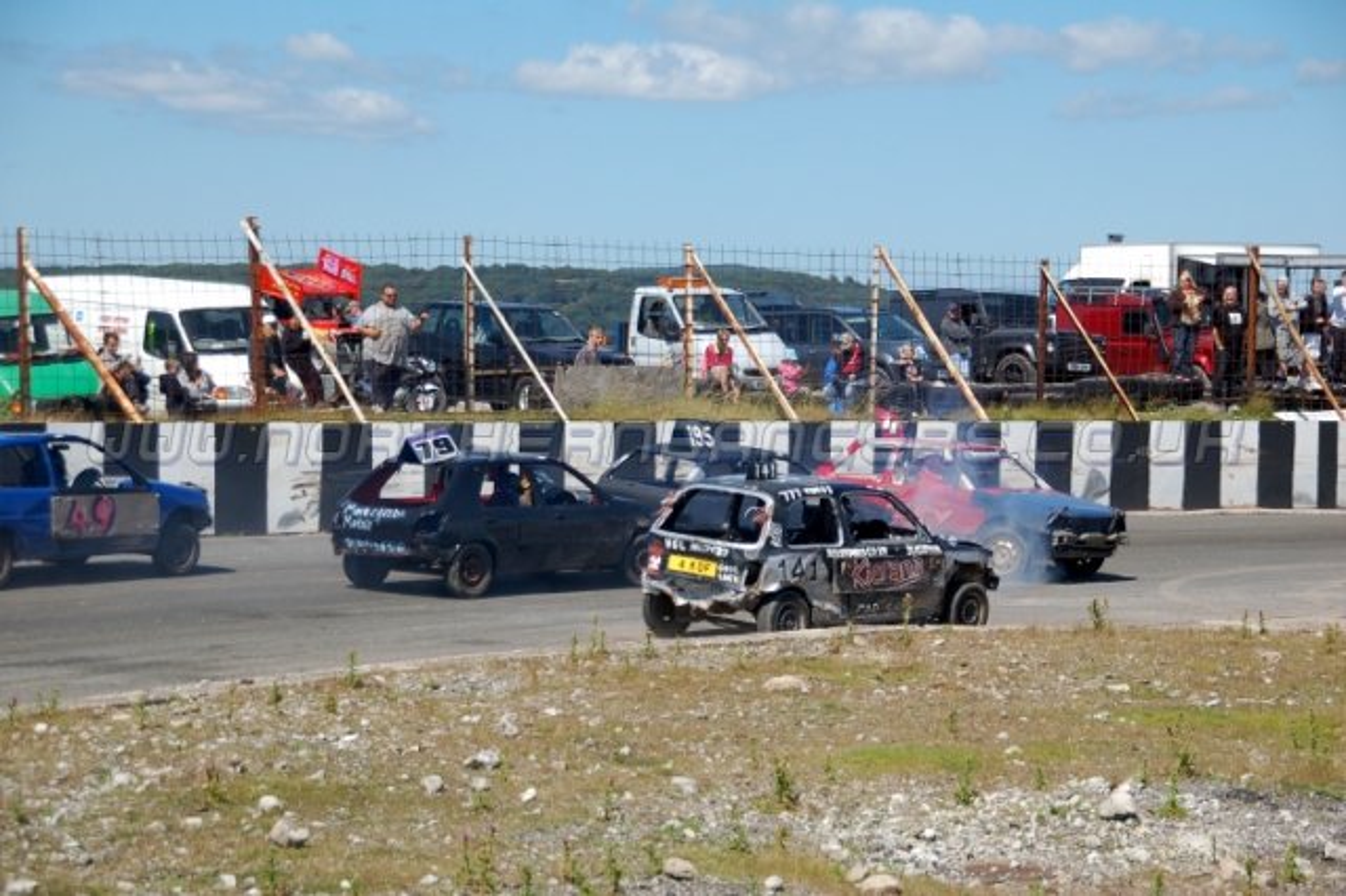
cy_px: 448
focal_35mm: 82
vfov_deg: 16.5
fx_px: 3083
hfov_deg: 24.6
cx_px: 673
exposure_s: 1/1000
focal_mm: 55
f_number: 5.3
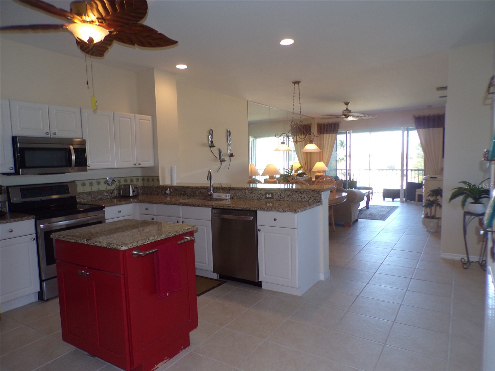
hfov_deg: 71.6
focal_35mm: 24
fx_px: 343
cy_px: 186
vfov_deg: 56.8
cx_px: 248
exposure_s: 1/34
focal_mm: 4.3
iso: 139
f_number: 3
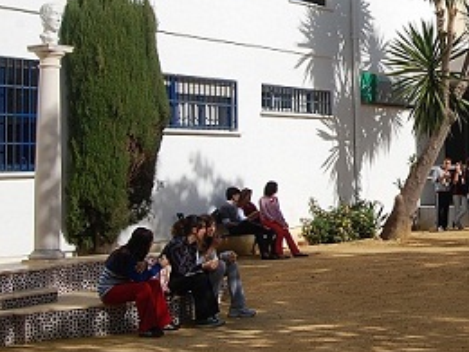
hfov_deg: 24.4
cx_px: 505
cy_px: 79
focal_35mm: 75
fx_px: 1016
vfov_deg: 19.5
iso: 200
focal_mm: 24
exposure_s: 1/400
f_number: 10
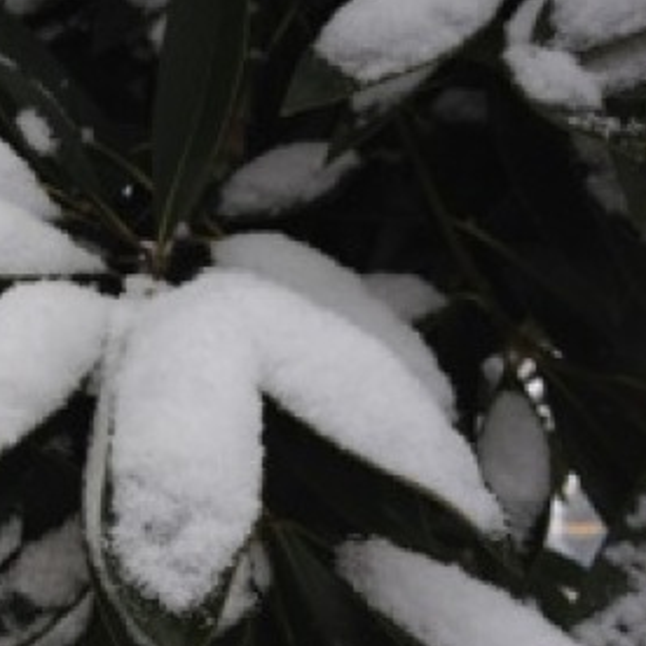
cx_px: 68
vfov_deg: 30.5
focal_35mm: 56
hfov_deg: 29.3
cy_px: 387
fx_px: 1182
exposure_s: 1/699
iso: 50
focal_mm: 4.28
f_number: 2.4
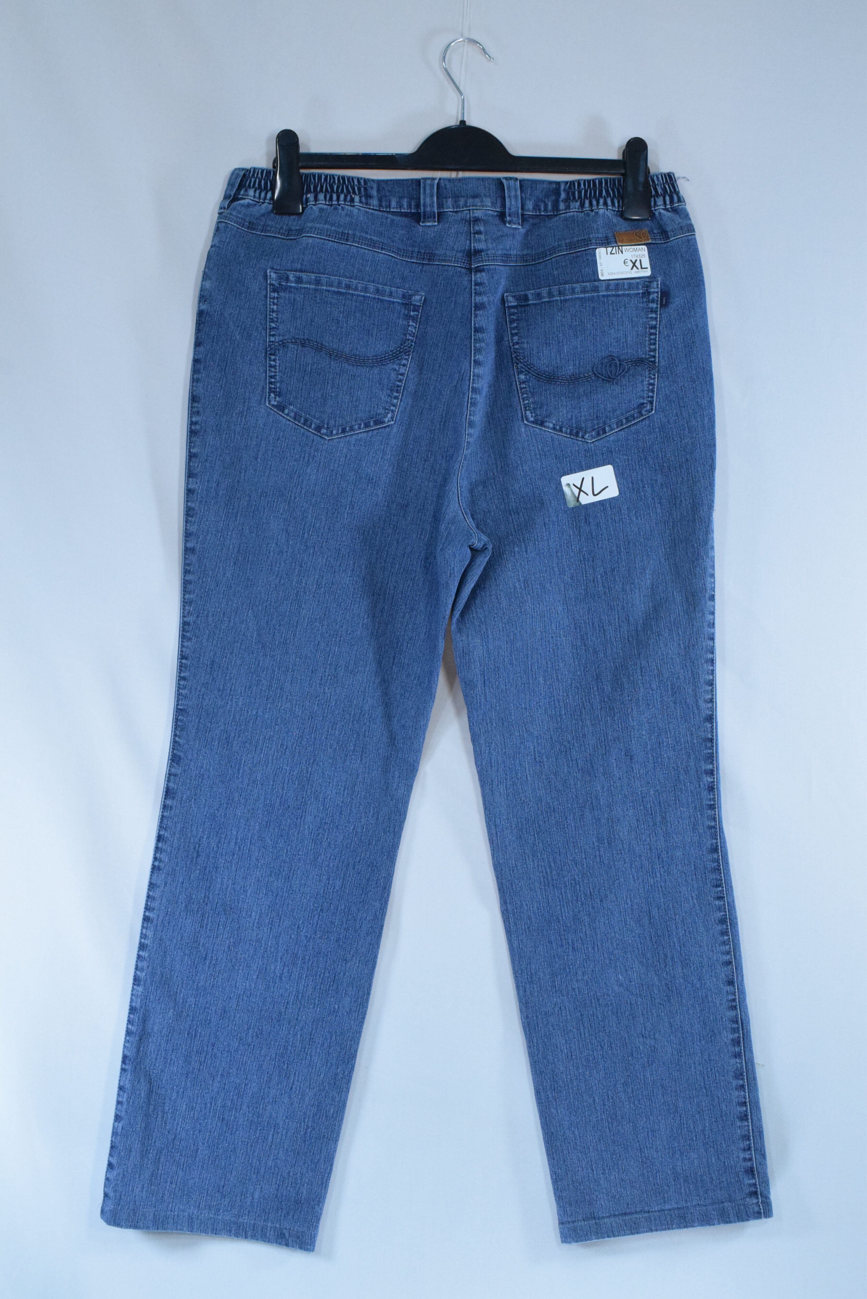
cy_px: 650
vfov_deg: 43.6
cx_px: 434
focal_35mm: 45
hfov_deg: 29.9
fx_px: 1624
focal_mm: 30
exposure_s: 1/250
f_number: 11
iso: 3200
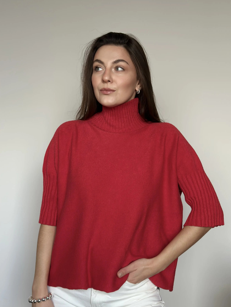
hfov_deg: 30.3
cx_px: 116
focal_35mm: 48
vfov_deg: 39.7
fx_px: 427
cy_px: 154
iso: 160
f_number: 1.78
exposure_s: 1/60
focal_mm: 6.86
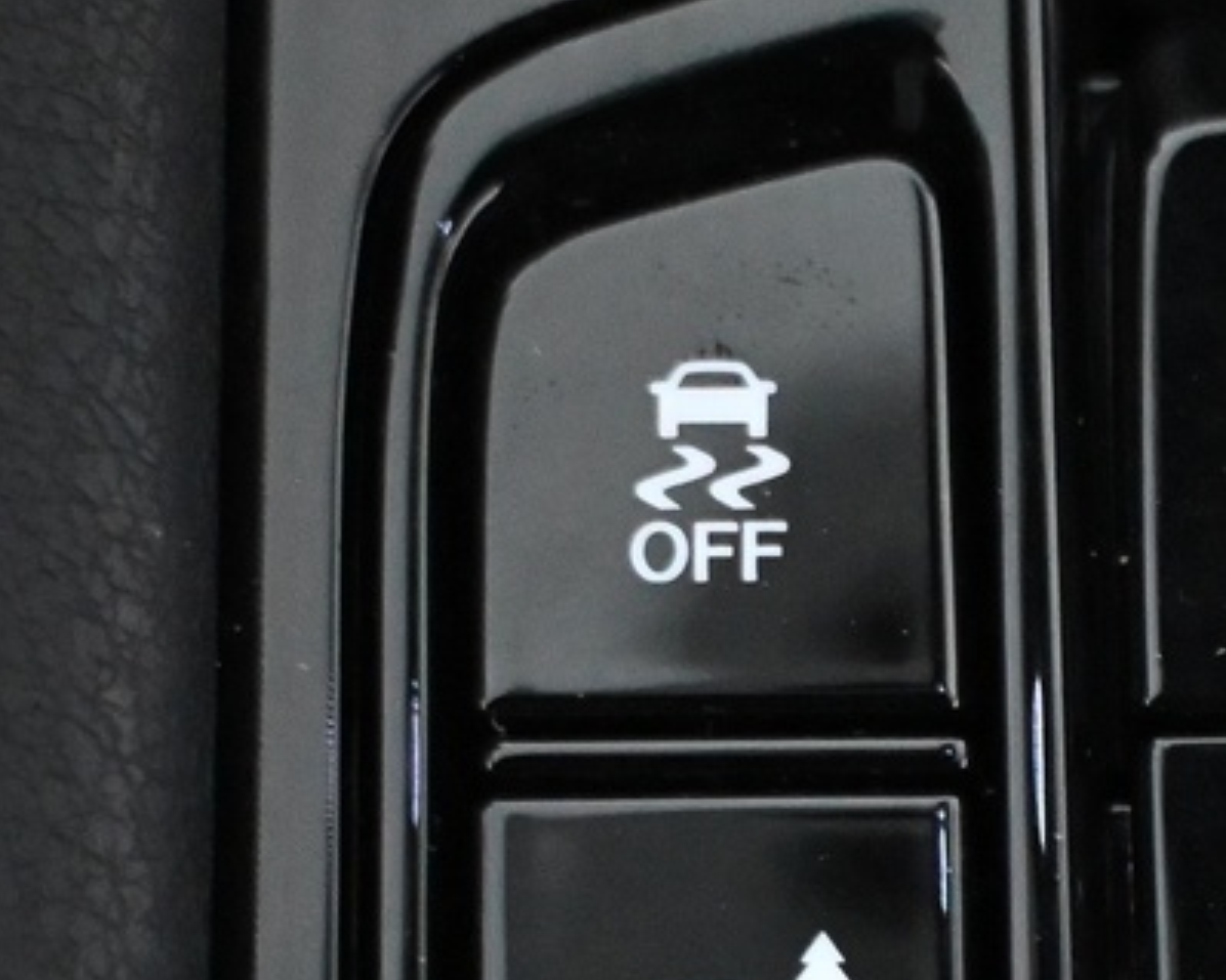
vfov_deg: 12.2
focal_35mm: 123
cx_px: 1776
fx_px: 4460
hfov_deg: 14.7
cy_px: 1192
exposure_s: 1/60
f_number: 4
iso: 7200
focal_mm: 21.5
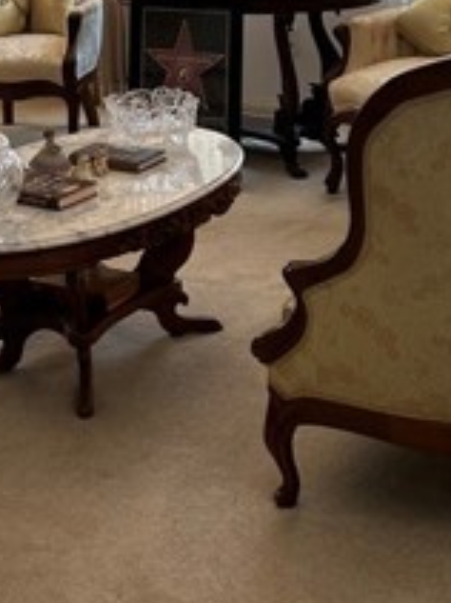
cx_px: -43
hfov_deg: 18.0
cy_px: -151
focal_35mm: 79
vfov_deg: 22.5
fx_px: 1374
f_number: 1.5
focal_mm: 5.7
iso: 50
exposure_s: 1/121
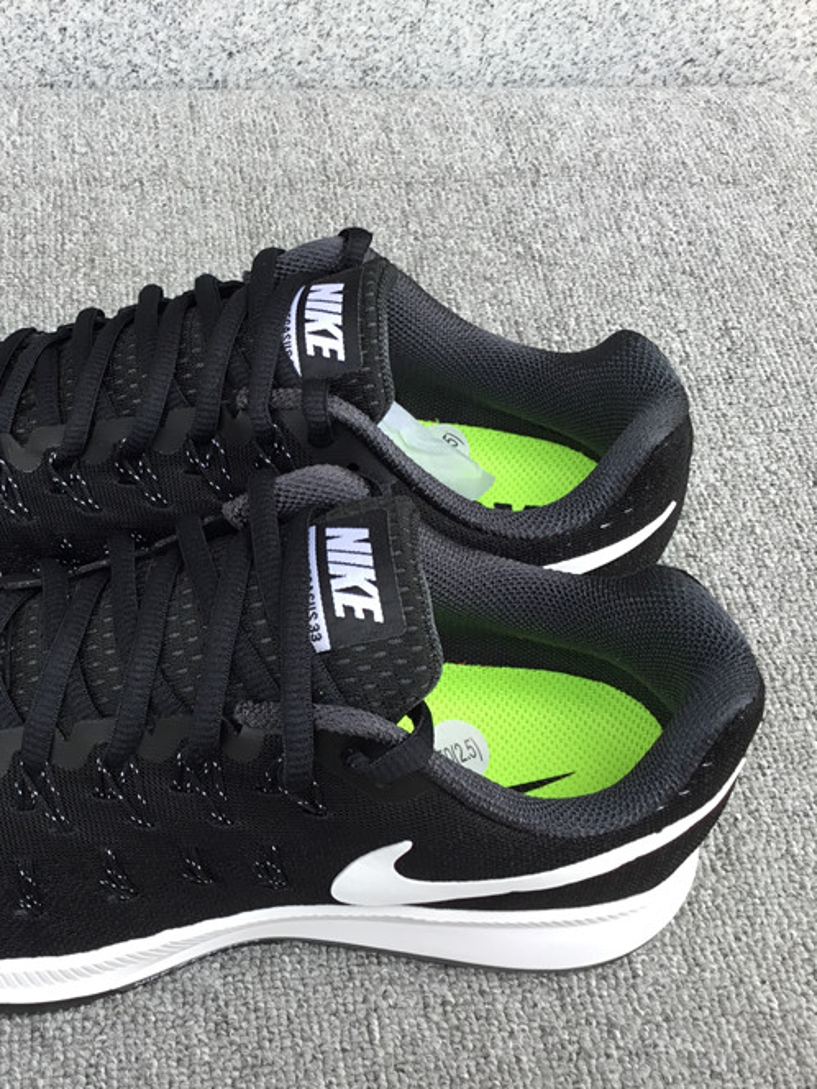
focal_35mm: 42
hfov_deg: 33.6
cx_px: 200
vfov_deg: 44.8
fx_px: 1322
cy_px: 545
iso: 25
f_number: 2.4
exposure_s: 1/117
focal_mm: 3.3
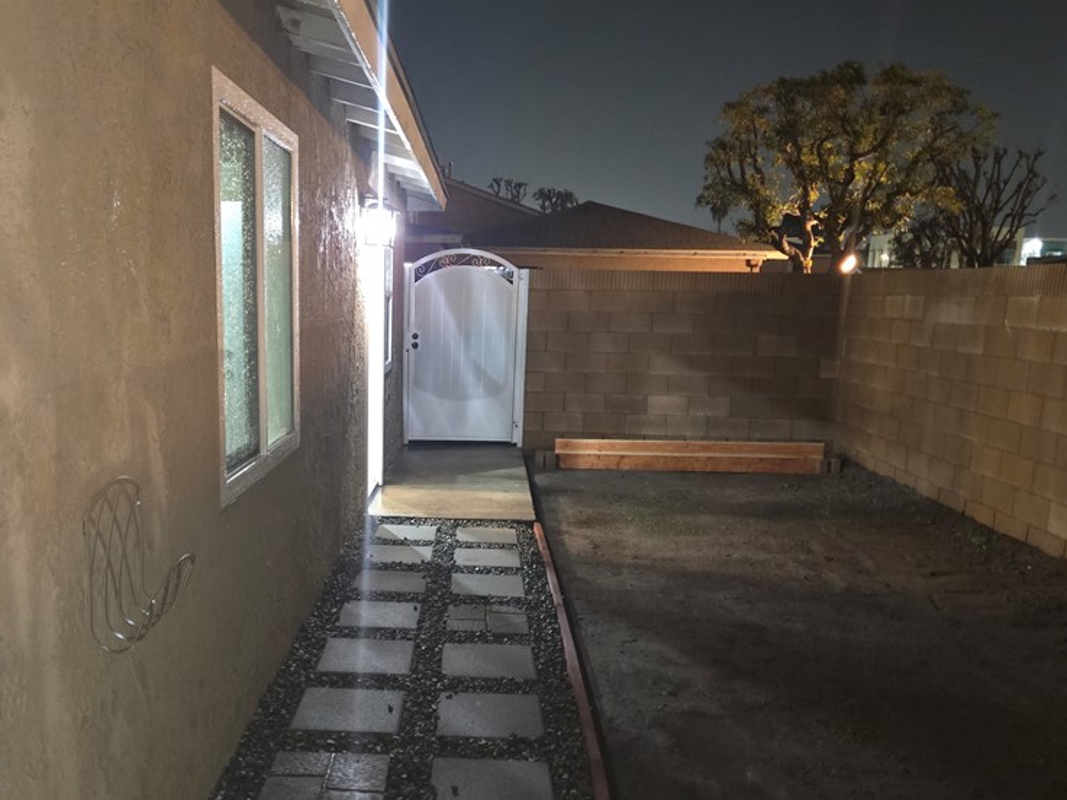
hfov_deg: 56.4
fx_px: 986
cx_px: 428
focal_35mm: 32
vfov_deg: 44.0
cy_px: 462
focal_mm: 5.4
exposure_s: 1/12
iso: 1000
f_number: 1.8
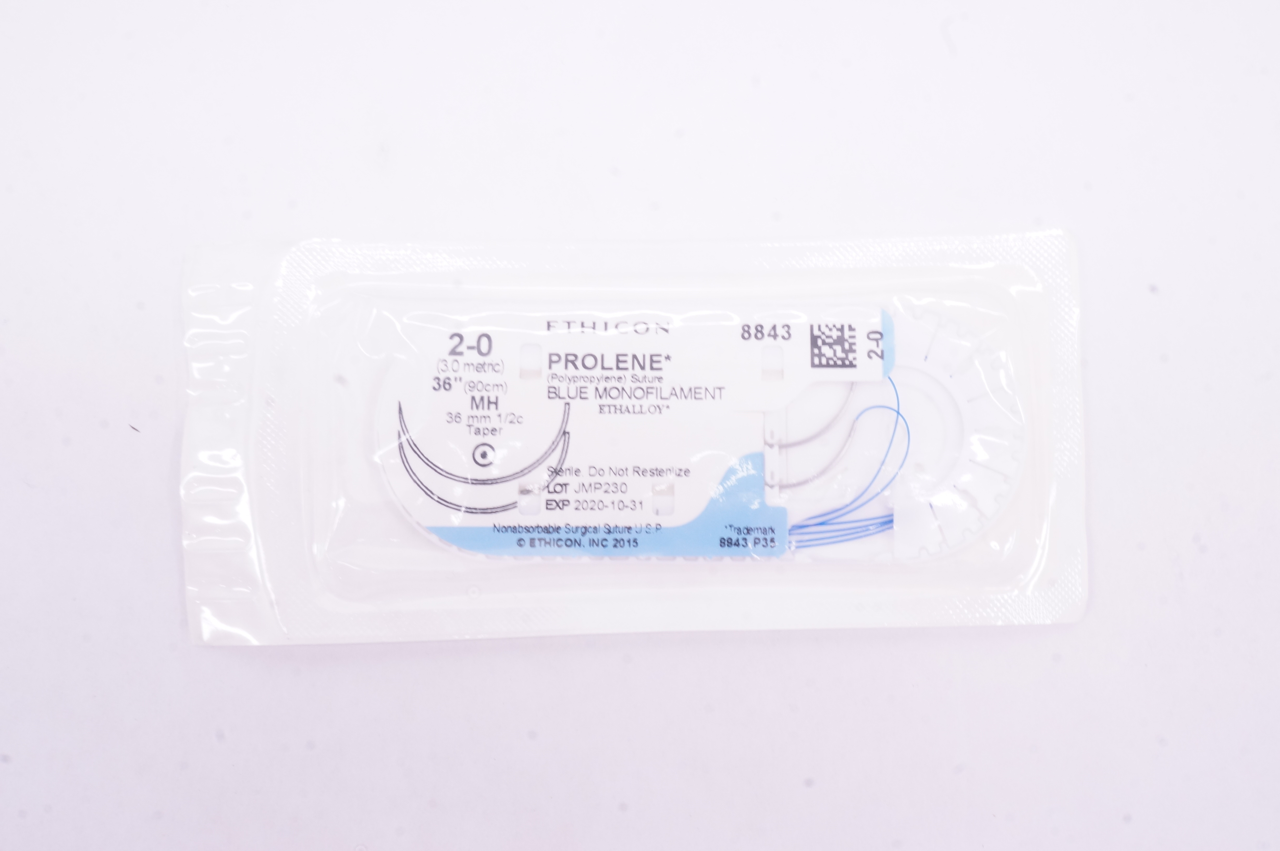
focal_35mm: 45
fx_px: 1598
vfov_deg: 29.8
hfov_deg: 43.6
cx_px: 640
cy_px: 426
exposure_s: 1/10
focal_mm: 30
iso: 800
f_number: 20
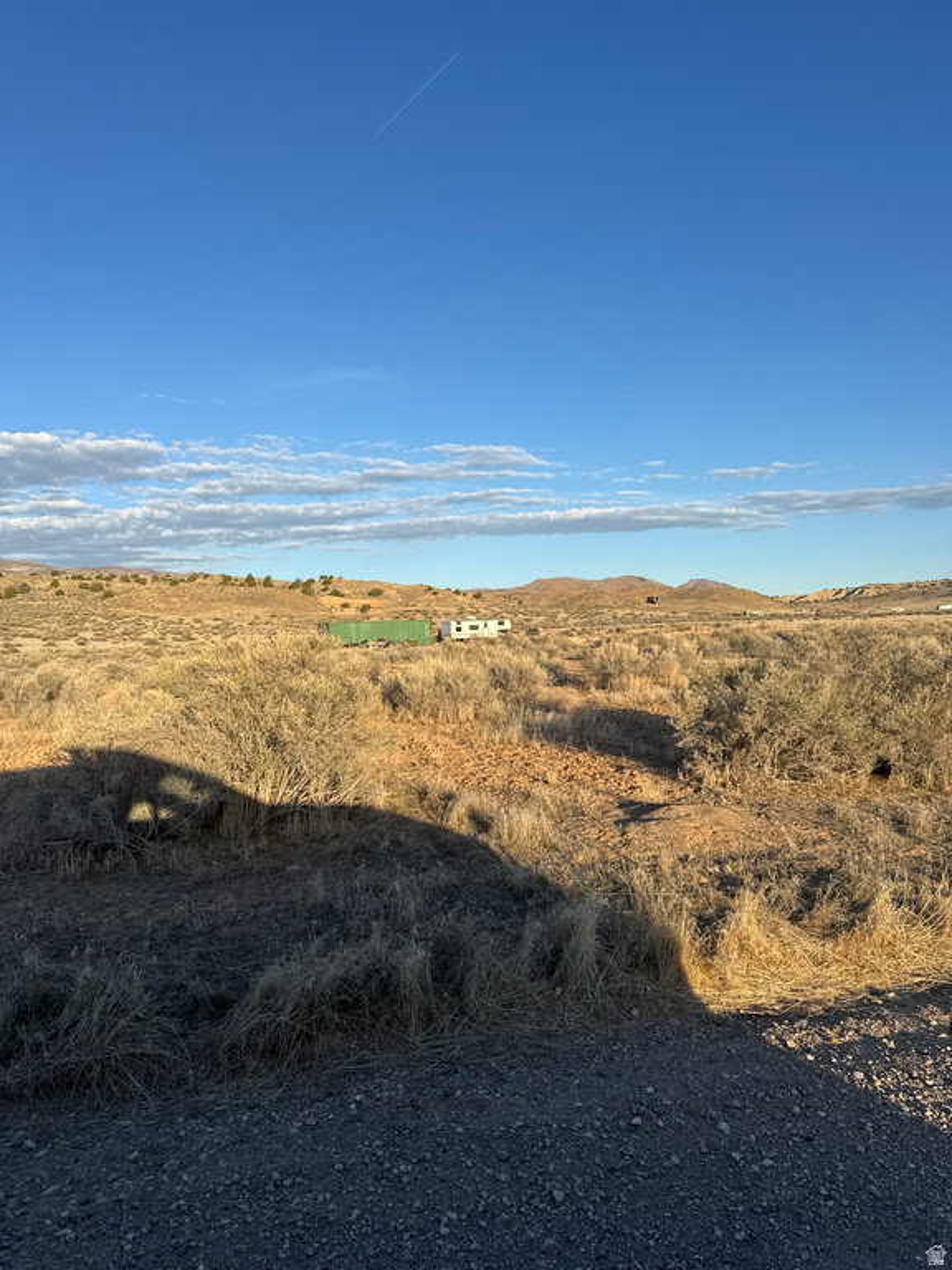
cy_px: 635
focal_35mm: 24
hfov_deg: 56.8
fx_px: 880
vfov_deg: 71.6
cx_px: 476
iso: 80
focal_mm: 6.76
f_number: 1.78
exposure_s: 1/3096
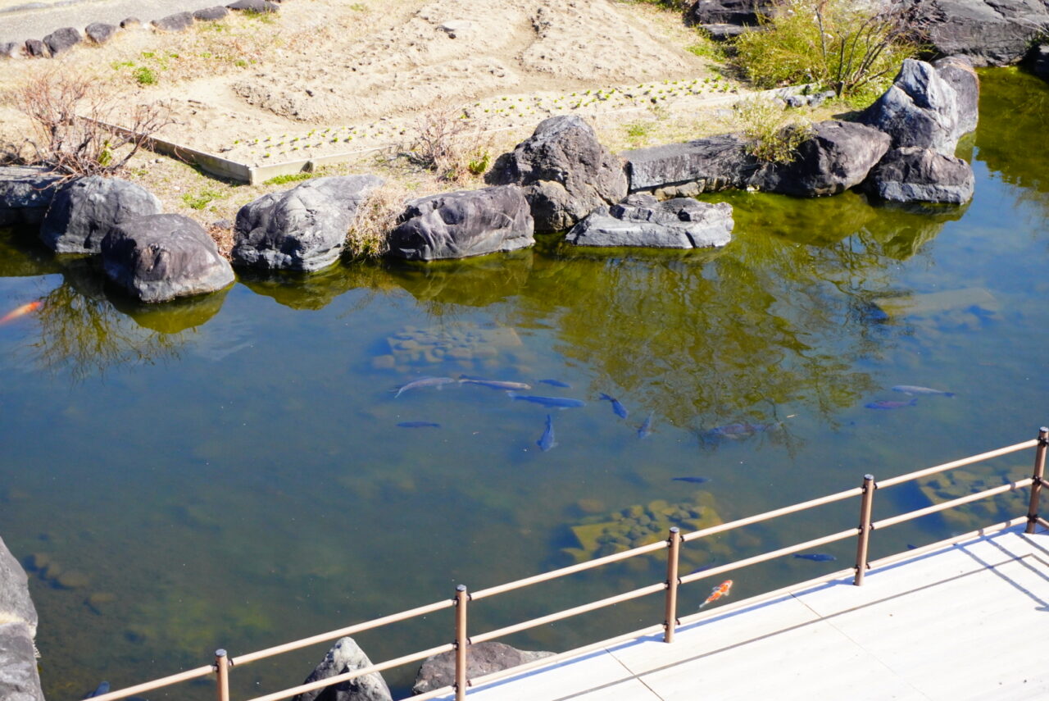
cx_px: 524
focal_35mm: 75
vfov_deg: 18.2
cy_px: 350
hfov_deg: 27.0
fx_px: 2187
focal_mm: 50
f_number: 5.6
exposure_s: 1/1600
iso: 800
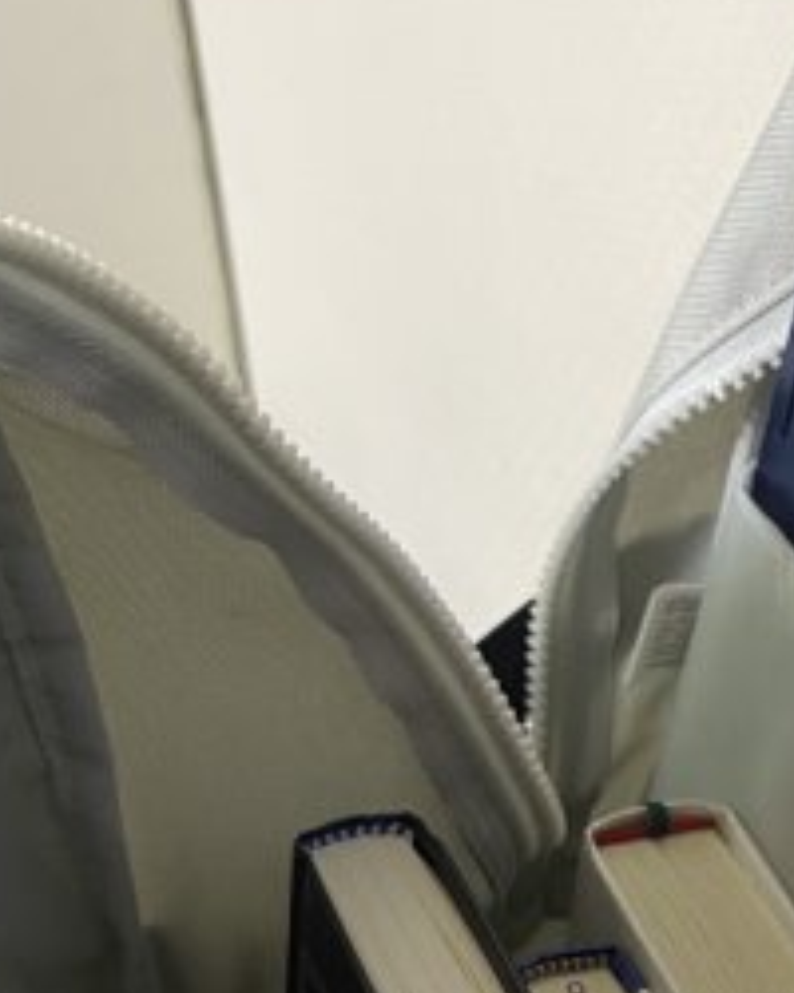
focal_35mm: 77
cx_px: 758
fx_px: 2262
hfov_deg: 19.4
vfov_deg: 23.6
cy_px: 1005
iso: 250
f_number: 1.6
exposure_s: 1/60
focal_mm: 5.1
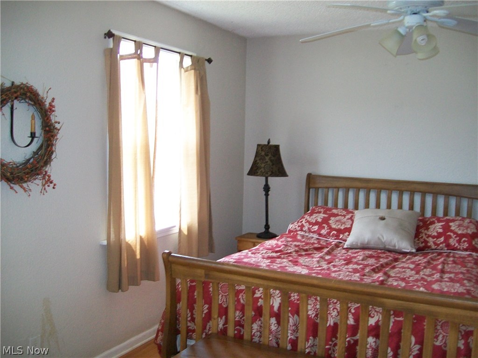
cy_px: 179
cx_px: 239
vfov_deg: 41.8
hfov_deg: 54.0
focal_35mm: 34
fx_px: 469
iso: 160
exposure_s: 1/80
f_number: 2.7
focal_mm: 6.1
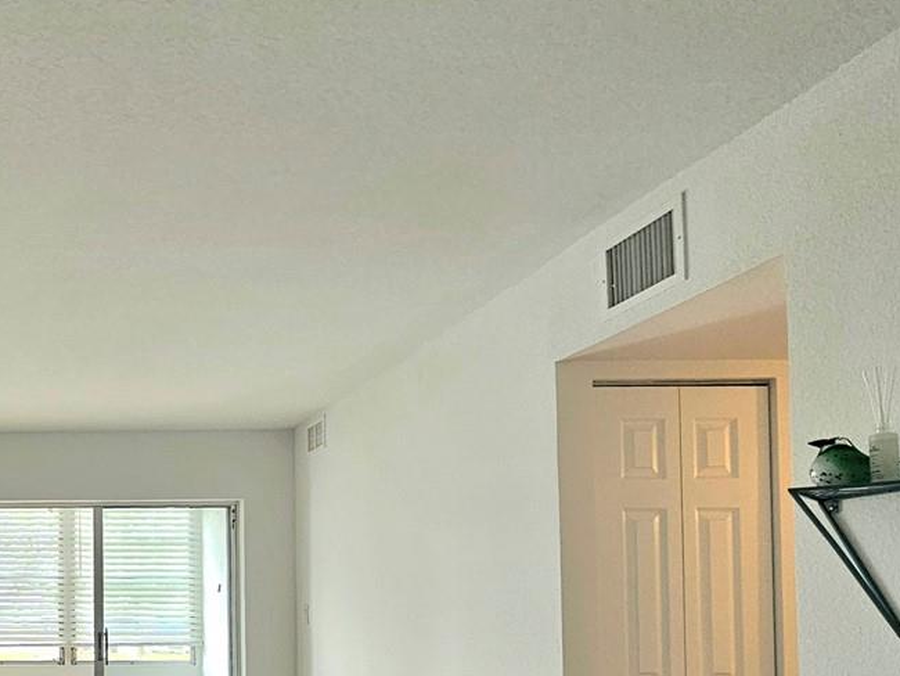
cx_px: -25
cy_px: 555
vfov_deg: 41.9
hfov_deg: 46.3
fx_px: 832
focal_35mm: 32
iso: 64
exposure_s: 1/60.2
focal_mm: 2.2
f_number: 2.2
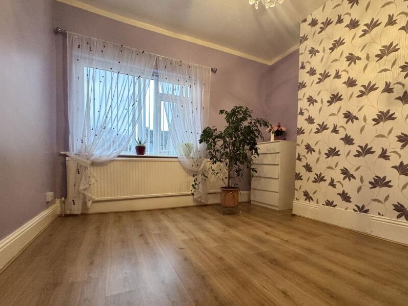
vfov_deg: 71.2
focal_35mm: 18
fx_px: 212
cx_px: 225
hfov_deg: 87.5
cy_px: 174
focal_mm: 2.22
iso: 500
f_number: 2.2
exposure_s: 1/50
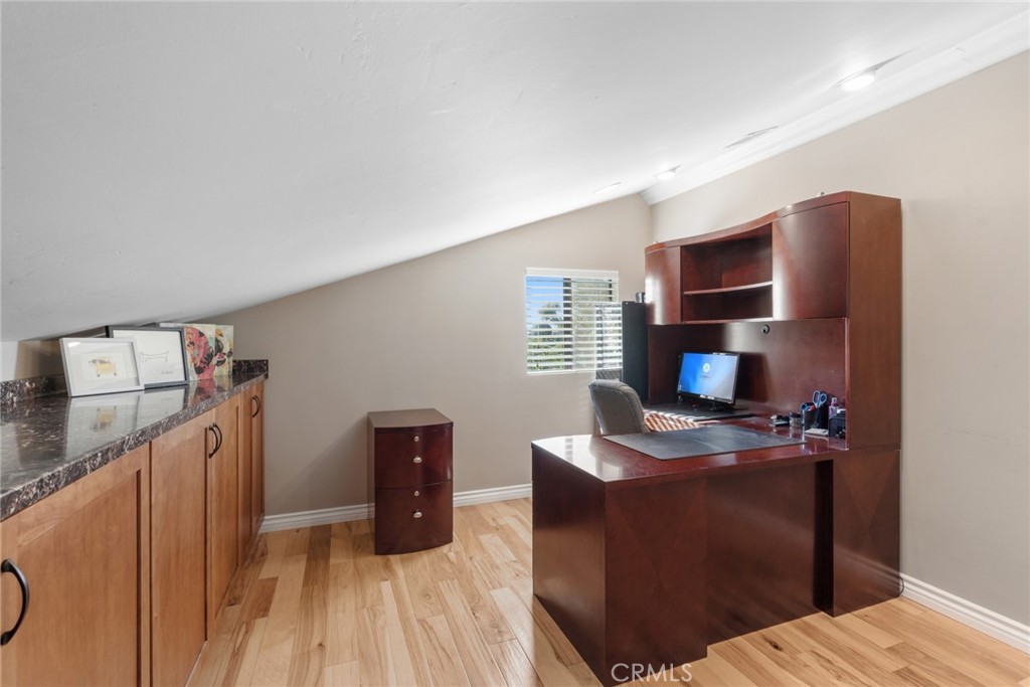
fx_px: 458
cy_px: 344
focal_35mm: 16
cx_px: 515
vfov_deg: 73.8
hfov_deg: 96.7
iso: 400
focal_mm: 16
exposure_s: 1/15
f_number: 8
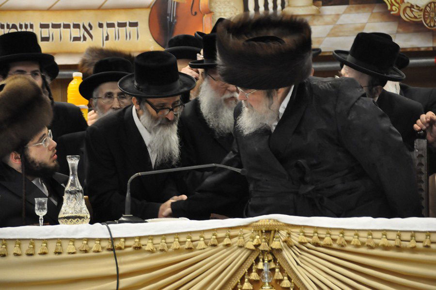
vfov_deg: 5.9
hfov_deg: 8.9
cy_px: 145
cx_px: 218
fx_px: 2813
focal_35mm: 232
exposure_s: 1/50
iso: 2000
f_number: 5.6
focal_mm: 155
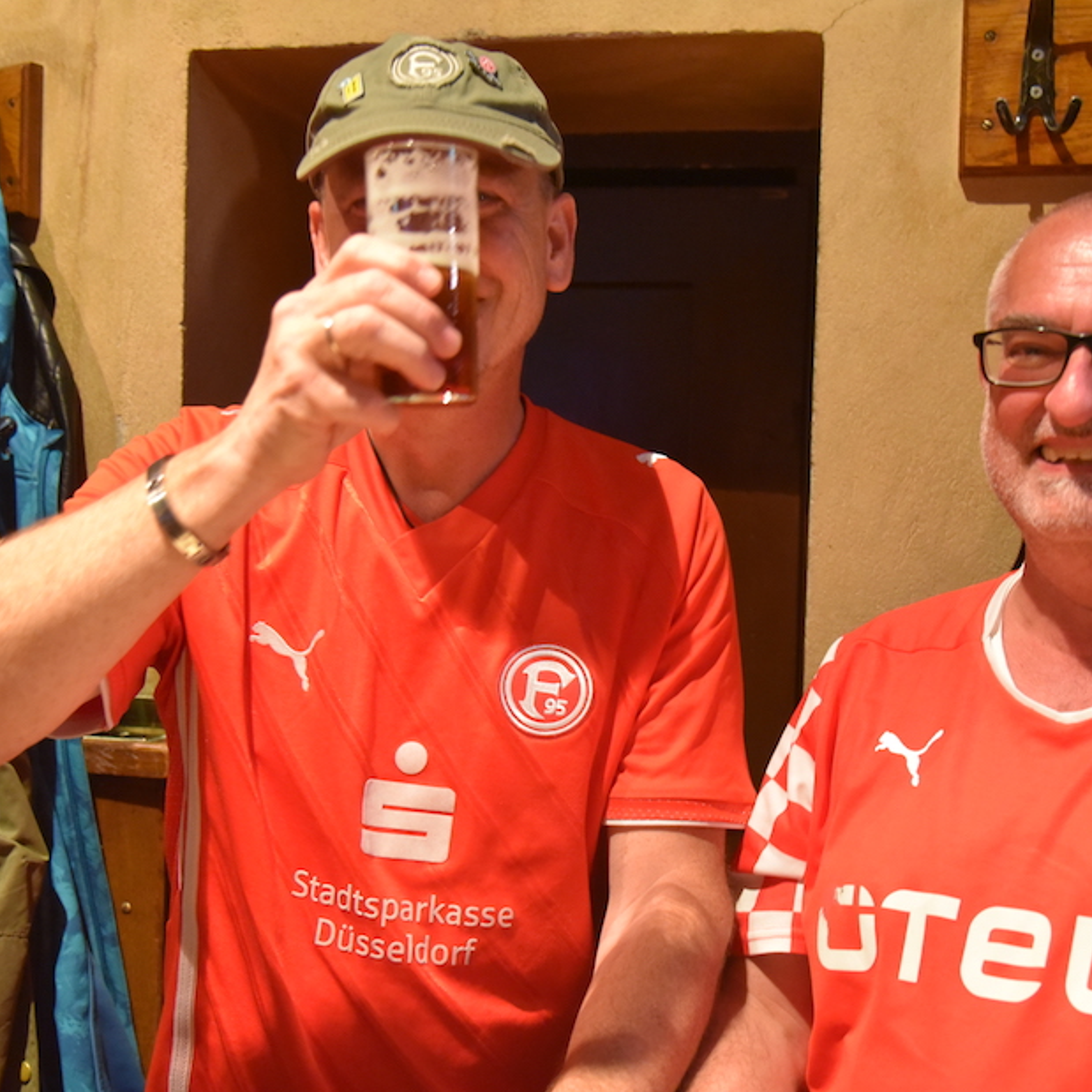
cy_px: 572
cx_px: 635
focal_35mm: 45
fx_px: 1606
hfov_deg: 37.5
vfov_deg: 37.5
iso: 6400
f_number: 4
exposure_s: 1/50
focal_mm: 32
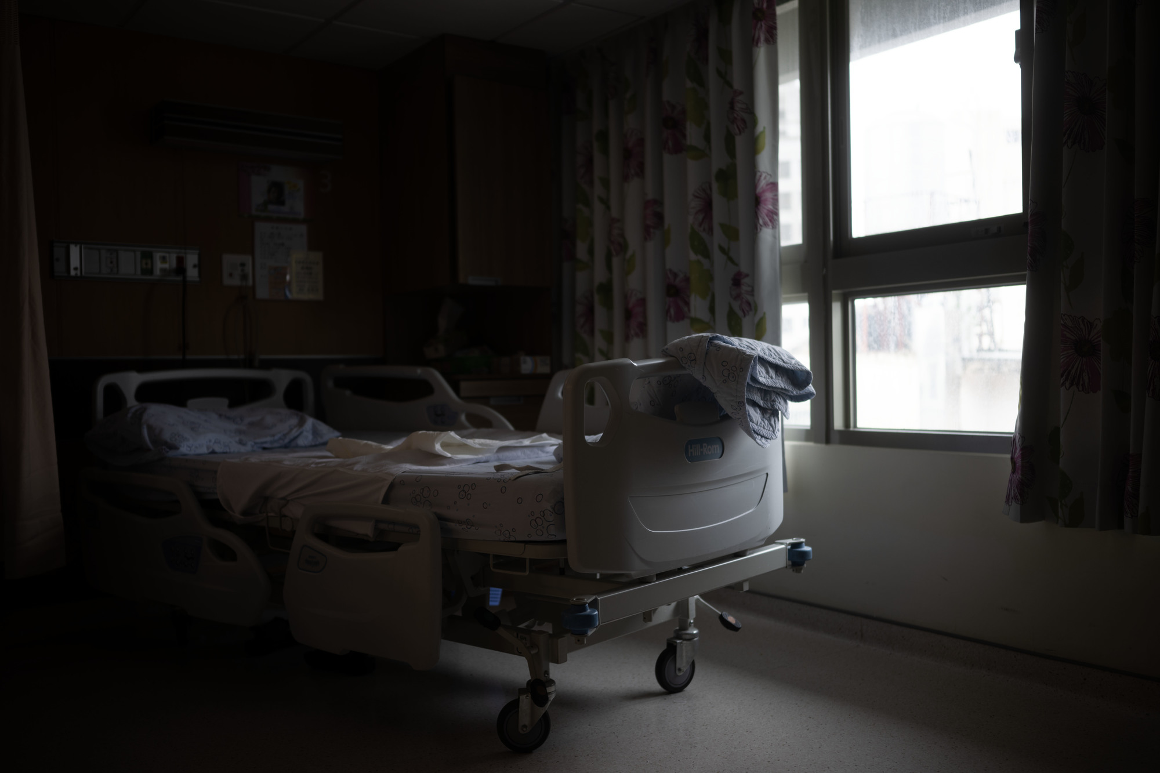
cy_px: 386
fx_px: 1128
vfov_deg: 37.8
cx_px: 580
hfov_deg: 54.4
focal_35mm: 35
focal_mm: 35
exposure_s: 1/100
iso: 64
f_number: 1.8
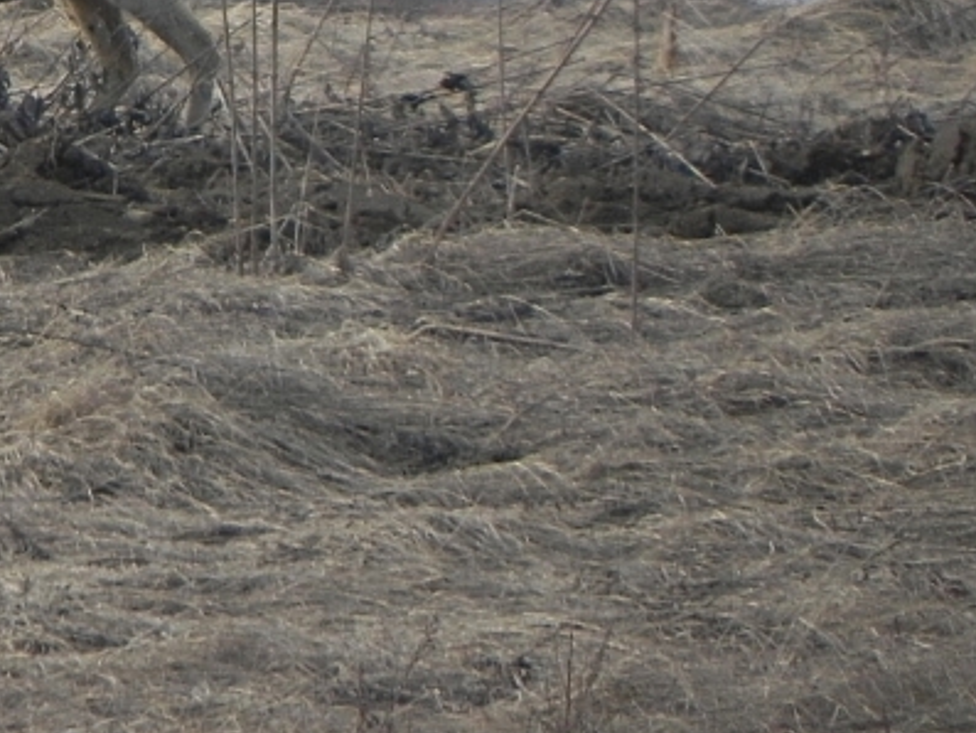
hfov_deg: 1.1
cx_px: -167
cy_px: -84
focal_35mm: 1750
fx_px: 49356
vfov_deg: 0.9
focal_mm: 120
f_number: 5
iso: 160
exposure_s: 1/134
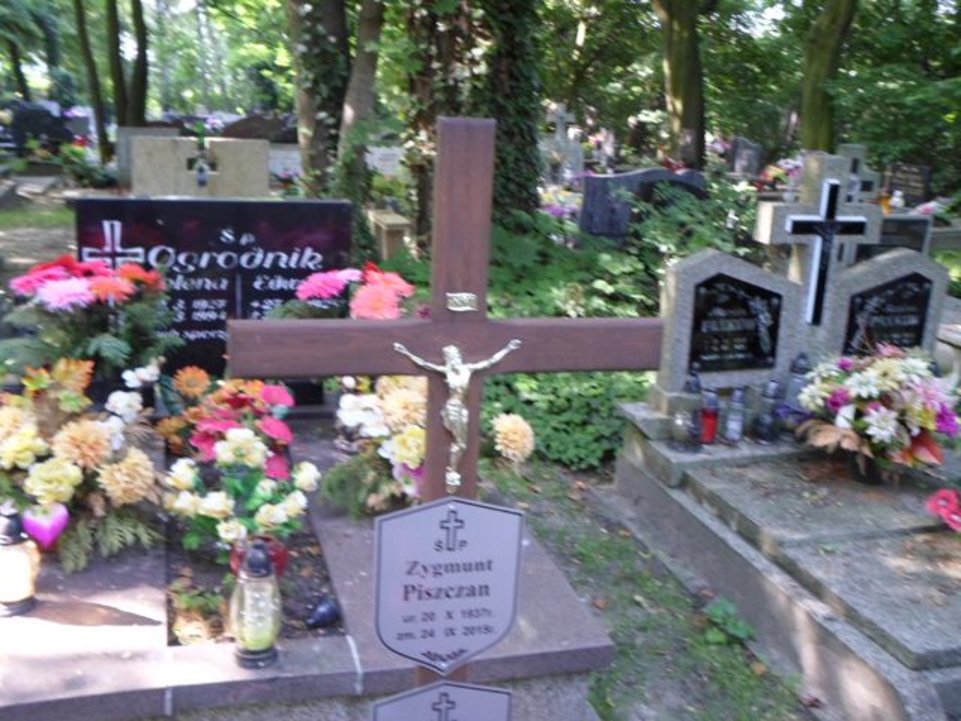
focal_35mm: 36
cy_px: 360
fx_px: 999
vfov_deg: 39.7
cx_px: 480
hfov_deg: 51.4
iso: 160
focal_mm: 6.5
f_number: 3
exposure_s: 1/45
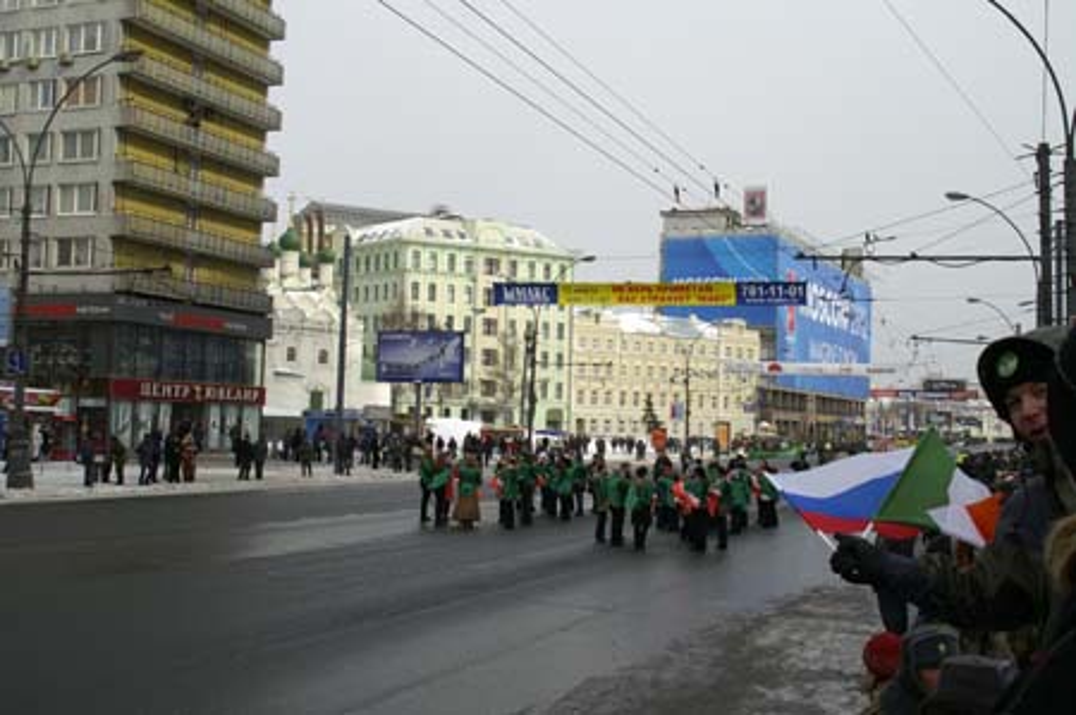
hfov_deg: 46.4
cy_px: 358
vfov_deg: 31.8
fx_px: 1254
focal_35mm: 42
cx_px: 538
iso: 100
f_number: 10
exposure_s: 1/300
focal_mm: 28
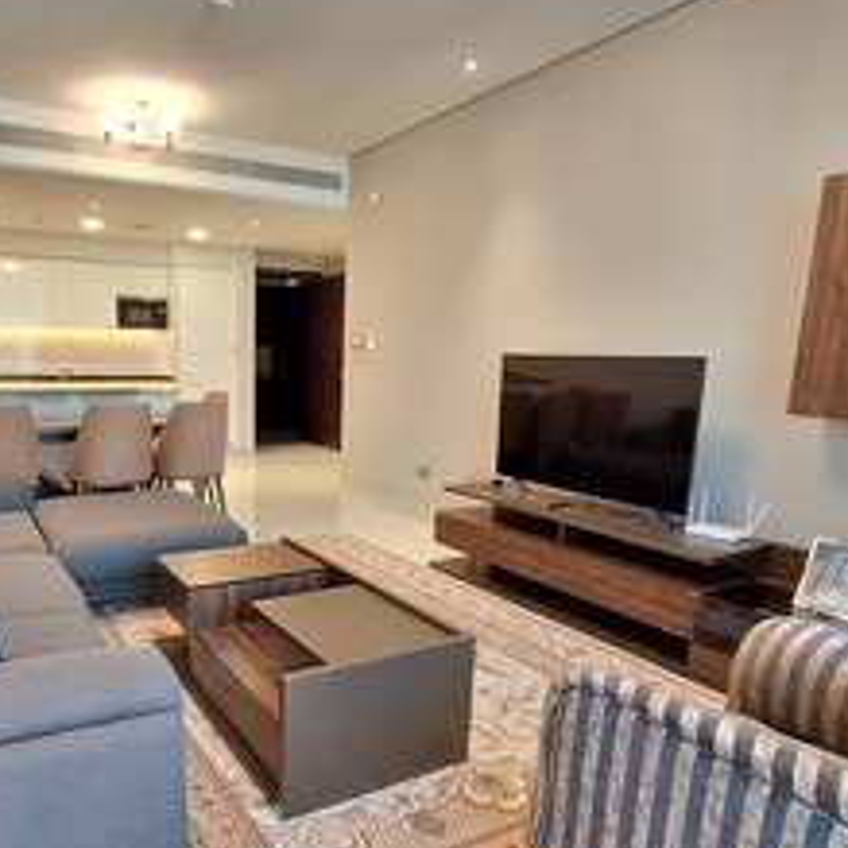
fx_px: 665
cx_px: 308
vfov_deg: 64.7
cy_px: 486
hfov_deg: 63.9
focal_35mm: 24
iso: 100
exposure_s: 1/50
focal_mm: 1.74
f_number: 2.2
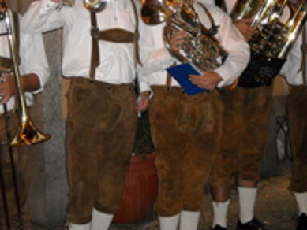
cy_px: 69
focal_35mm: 72
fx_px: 639
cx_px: 173
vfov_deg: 20.3
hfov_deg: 27.0
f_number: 2.8
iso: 400
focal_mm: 5.7
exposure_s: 1/60
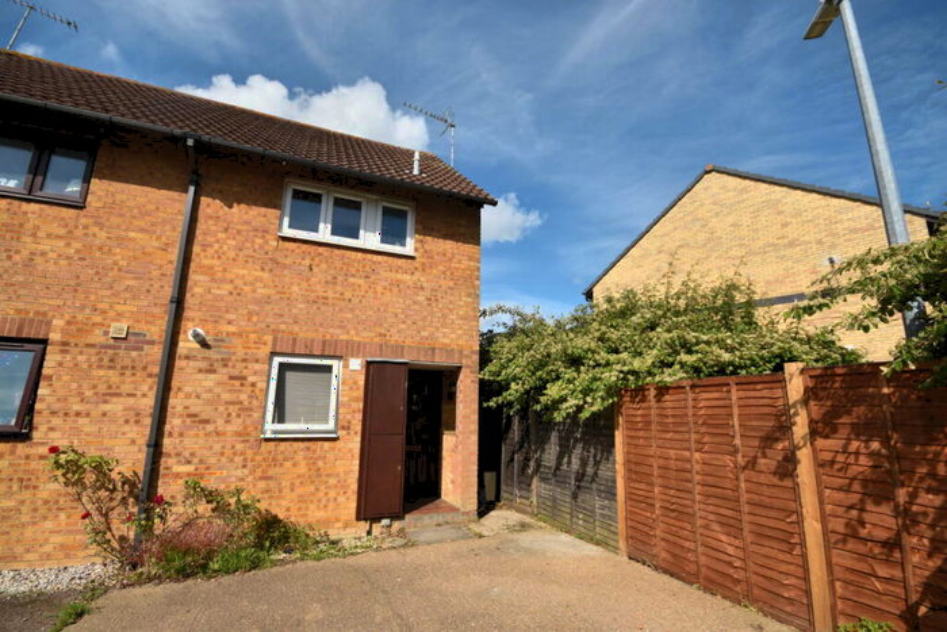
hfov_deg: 100.4
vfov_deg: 77.4
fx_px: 395
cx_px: 474
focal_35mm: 15
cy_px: 316
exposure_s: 1/320
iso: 100
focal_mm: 10
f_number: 8
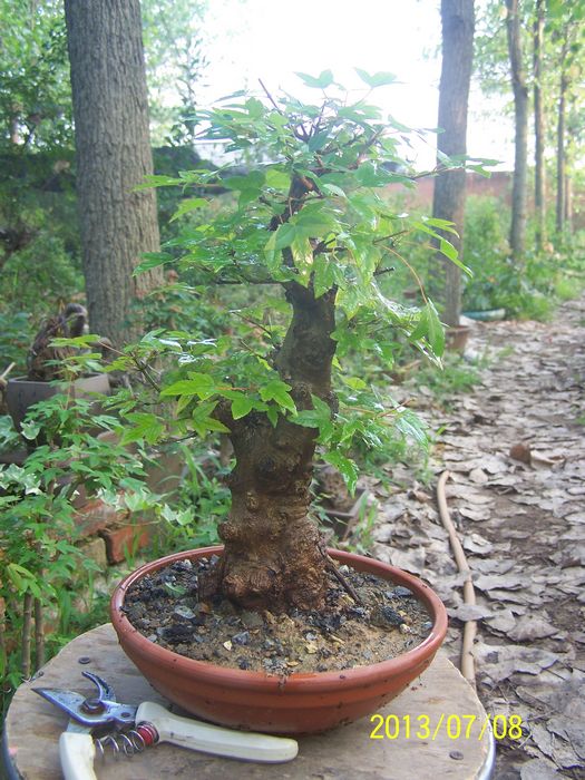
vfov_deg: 49.0
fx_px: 856
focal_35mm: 38
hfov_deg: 37.7
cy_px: 390
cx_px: 292
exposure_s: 1/40
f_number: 2.8
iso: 80
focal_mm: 6.3
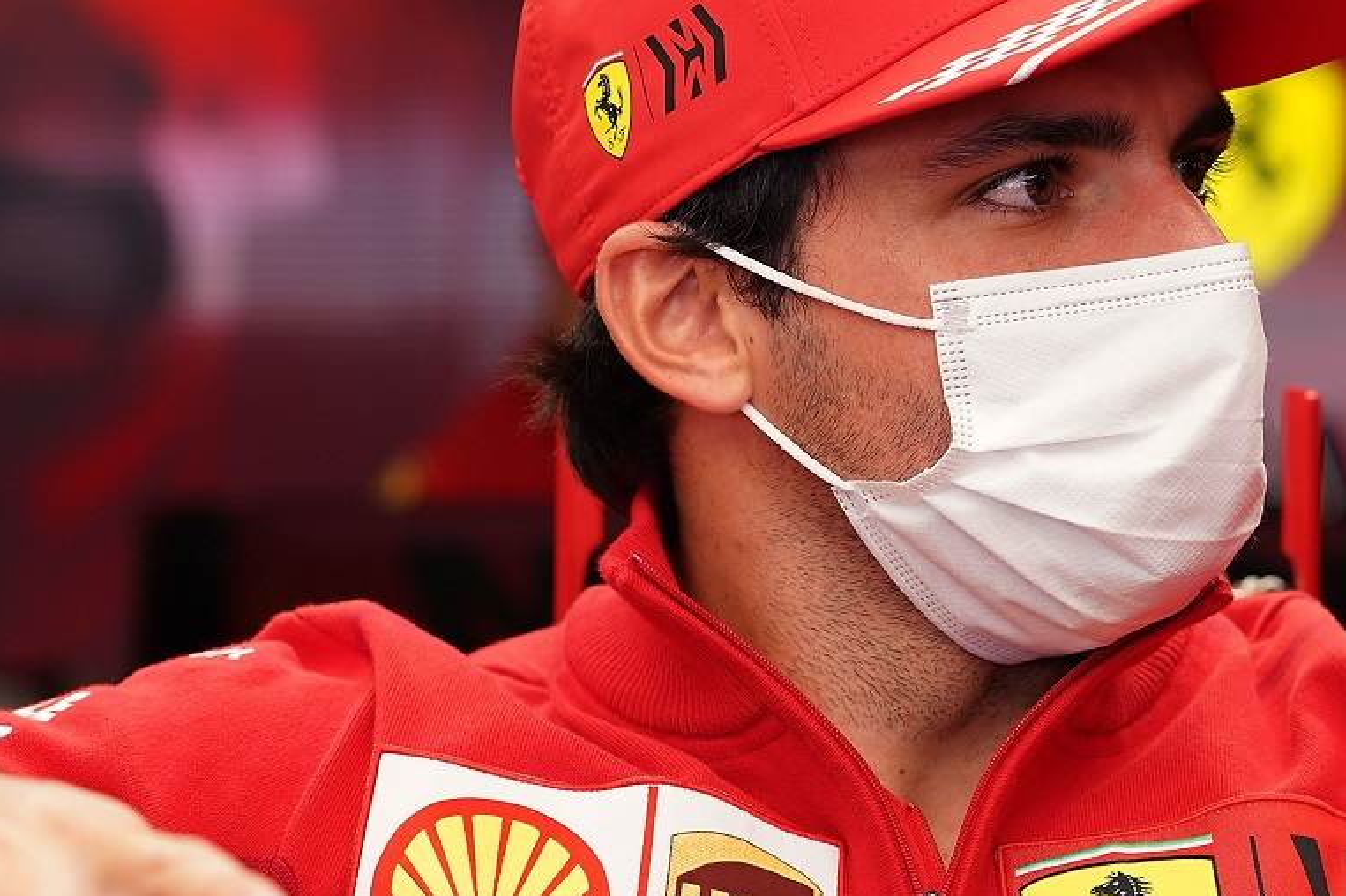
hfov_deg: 13.1
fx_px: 5830
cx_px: 954
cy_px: 687
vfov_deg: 8.8
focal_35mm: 156
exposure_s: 1/250
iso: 640
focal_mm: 70
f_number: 4
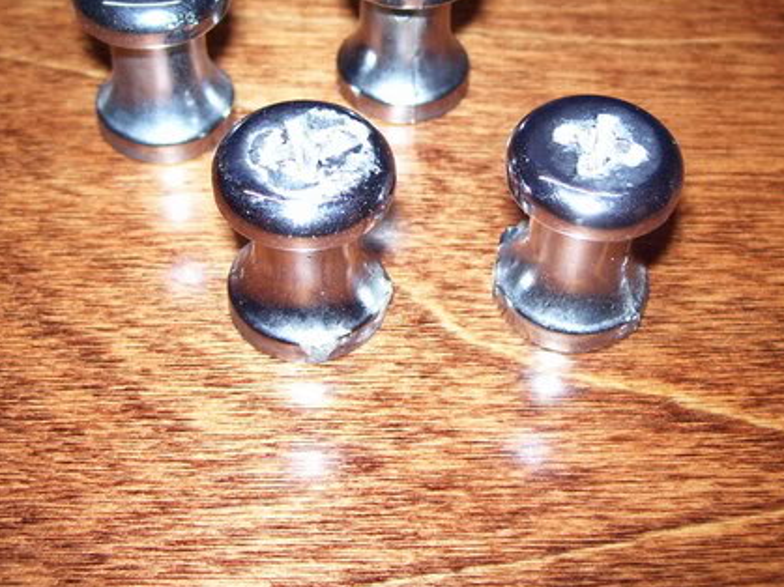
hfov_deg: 34.9
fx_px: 1245
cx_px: 412
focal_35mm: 55
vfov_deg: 26.4
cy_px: 189
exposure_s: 1/60
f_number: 2.7
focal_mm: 6
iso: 80
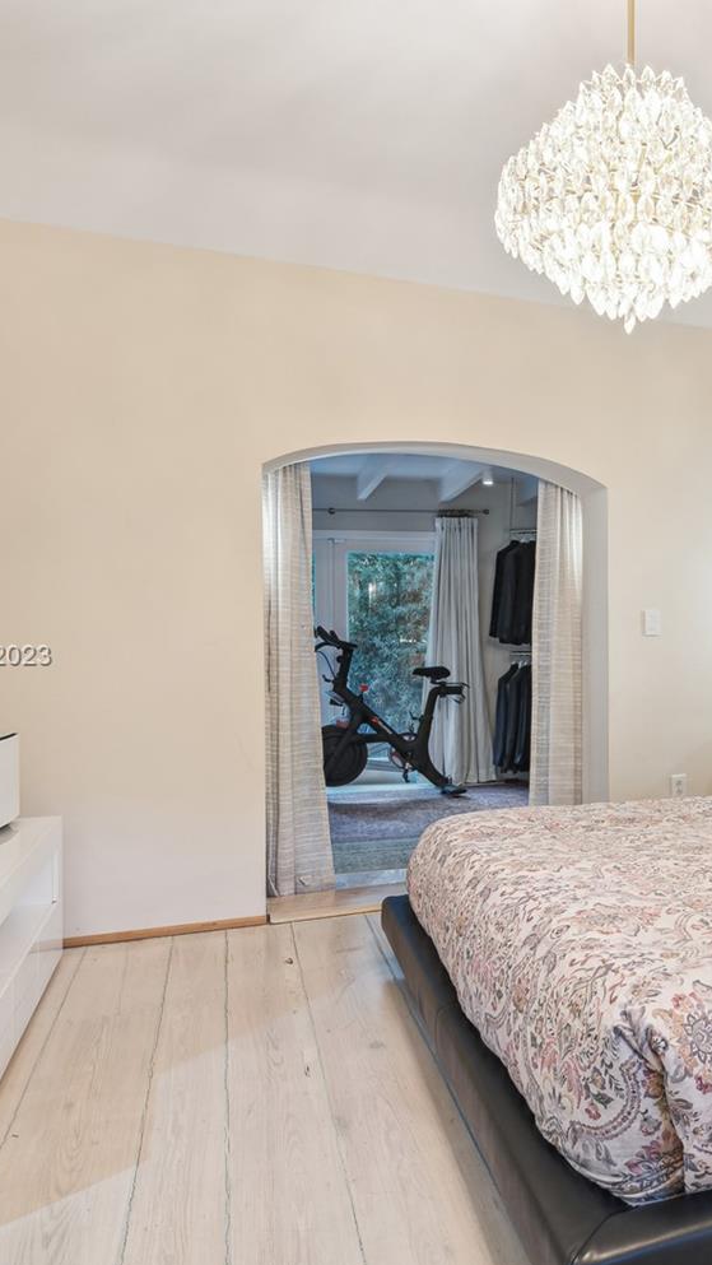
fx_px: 906
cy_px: 658
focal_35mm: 27
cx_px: 662
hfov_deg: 39.3
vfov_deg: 69.8
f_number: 8
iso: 250
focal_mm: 16
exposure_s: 1/13
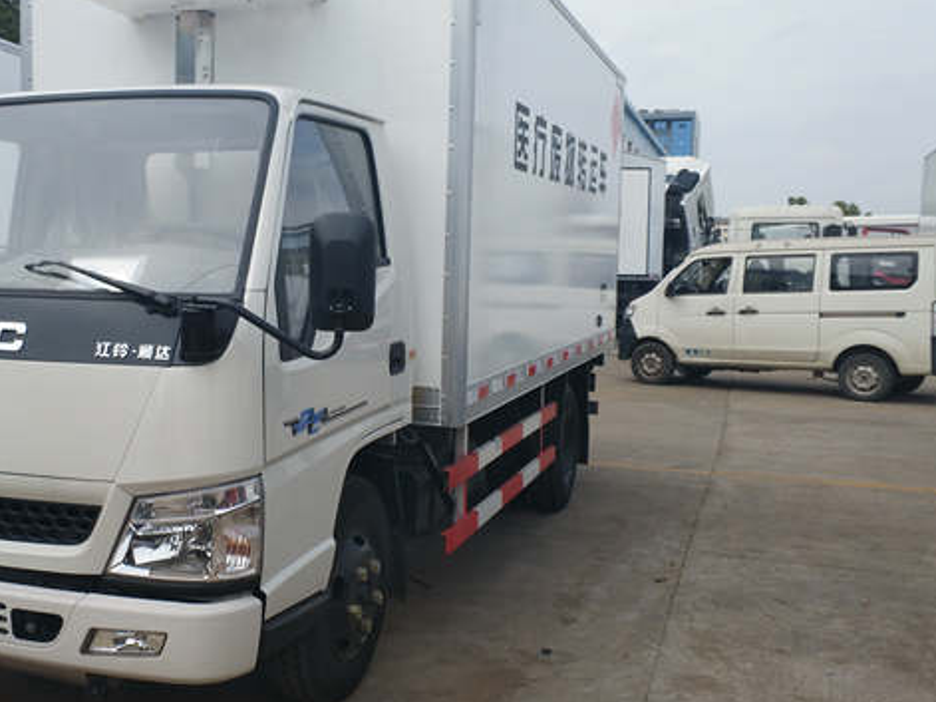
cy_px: 362
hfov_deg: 51.2
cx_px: 280
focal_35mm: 35
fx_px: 946
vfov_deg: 40.7
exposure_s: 1/802
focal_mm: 3.79
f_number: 2
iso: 50
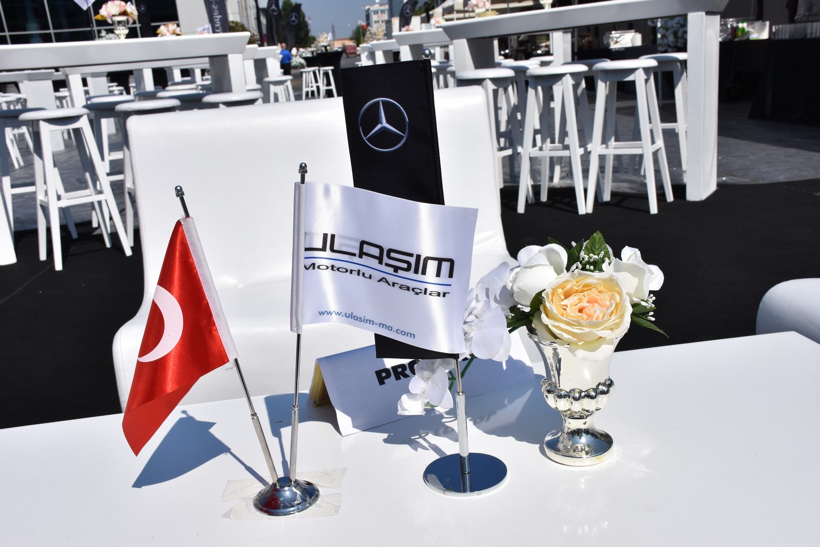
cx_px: 410
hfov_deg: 53.1
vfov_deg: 36.9
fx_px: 820
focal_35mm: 36
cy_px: 274
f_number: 13
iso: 200
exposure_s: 1/640
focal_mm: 24
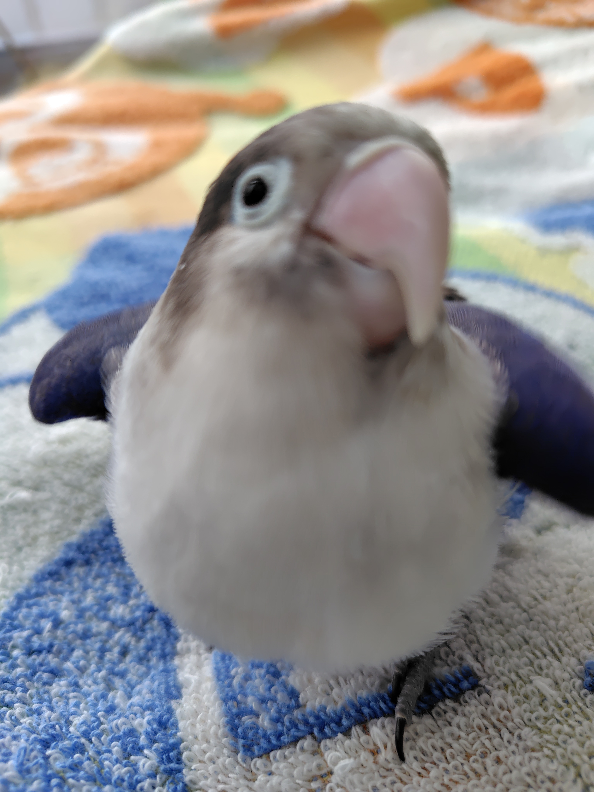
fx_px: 526
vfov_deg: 73.9
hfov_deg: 58.9
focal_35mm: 23
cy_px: 396
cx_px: 297
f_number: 1.9
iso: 66
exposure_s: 1/100
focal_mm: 5.6
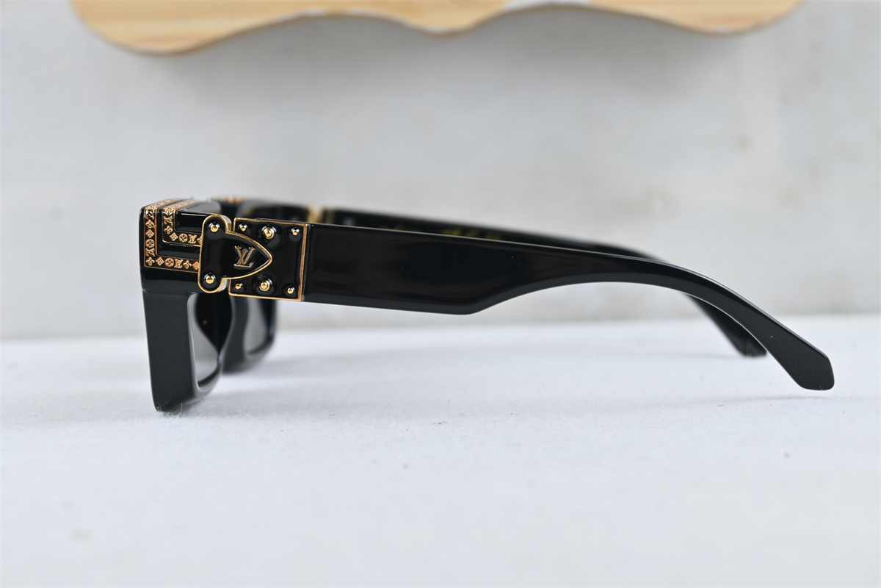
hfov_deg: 31.2
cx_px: 440
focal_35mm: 64
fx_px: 1578
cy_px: 294
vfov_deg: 21.1
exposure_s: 1/25
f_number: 6
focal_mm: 43
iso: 100
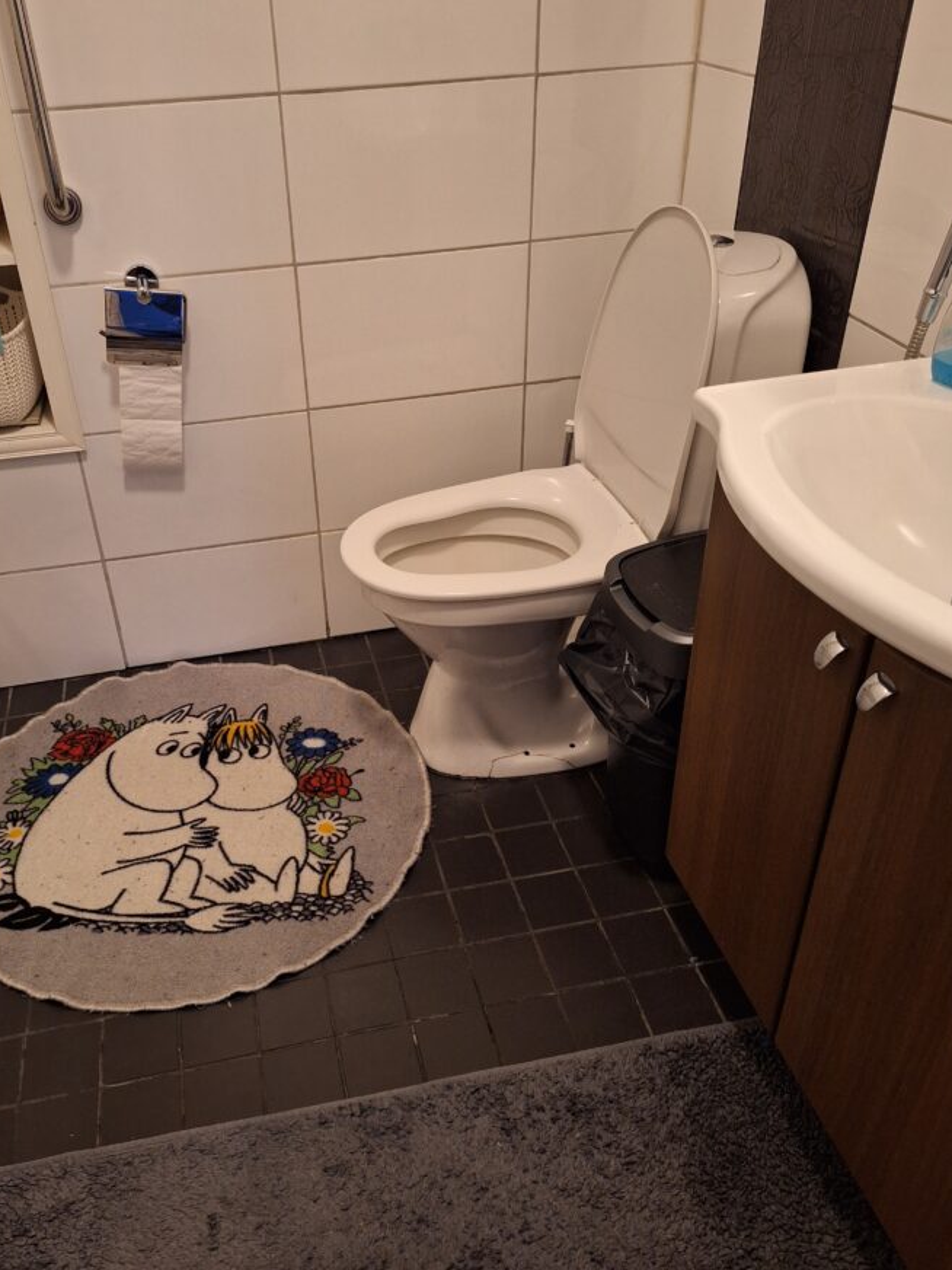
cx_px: 406
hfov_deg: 51.2
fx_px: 990
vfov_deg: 65.3
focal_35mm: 27
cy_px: 594
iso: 320
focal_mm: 5.54
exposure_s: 1/24
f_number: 1.8
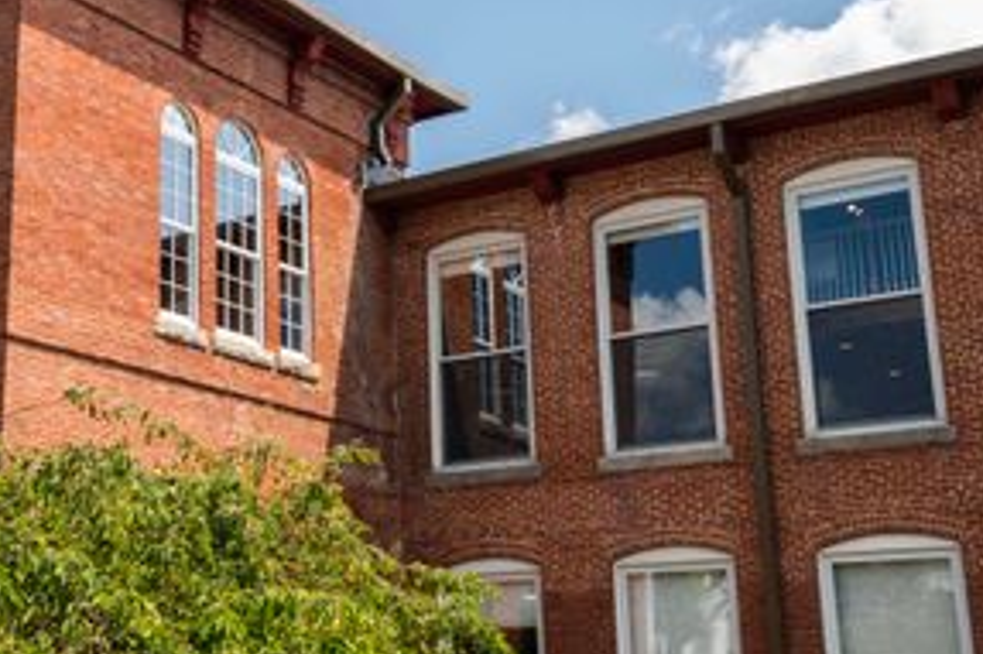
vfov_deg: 22.2
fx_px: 1665
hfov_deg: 32.1
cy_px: 265
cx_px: 212
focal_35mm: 61
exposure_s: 1/20
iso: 100
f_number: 14
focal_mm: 35
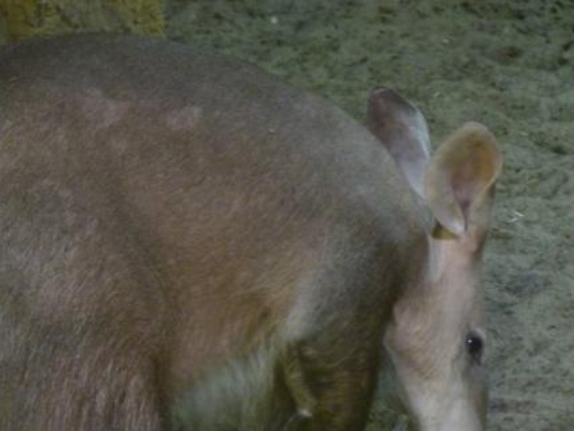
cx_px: 150
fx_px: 5623
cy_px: 297
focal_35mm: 339
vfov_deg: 4.4
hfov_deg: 5.8
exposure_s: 1/8
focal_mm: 32
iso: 400
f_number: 3.7
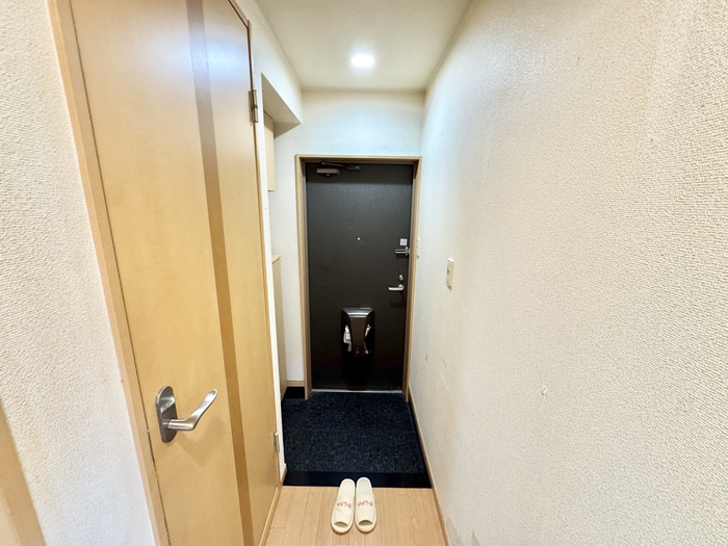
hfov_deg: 102.1
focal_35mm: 14
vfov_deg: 85.7
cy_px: 273
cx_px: 364
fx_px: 294
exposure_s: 1/60
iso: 320
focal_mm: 2.22
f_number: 2.2
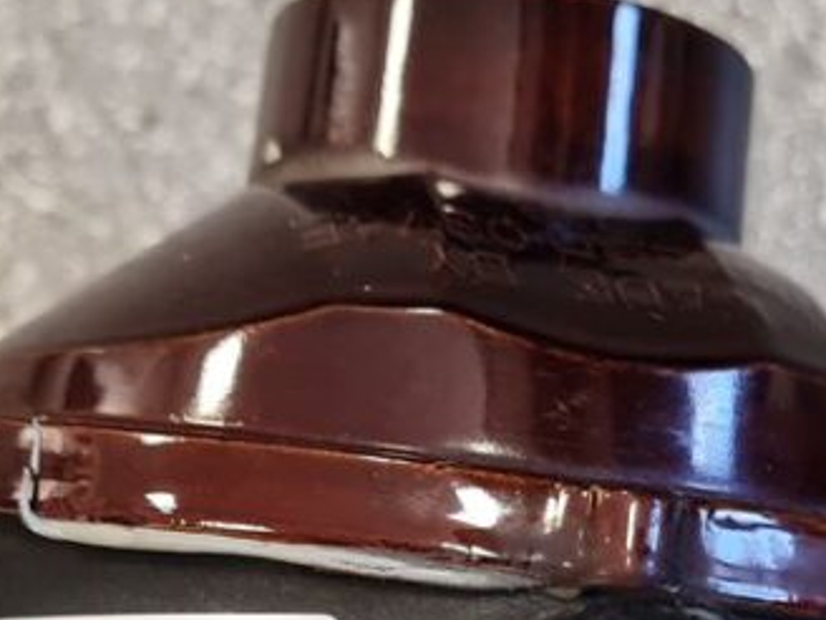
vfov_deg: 13.0
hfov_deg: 17.7
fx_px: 2649
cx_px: 416
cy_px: 728
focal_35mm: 111
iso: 320
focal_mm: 5.4
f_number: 1.8
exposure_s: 1/100
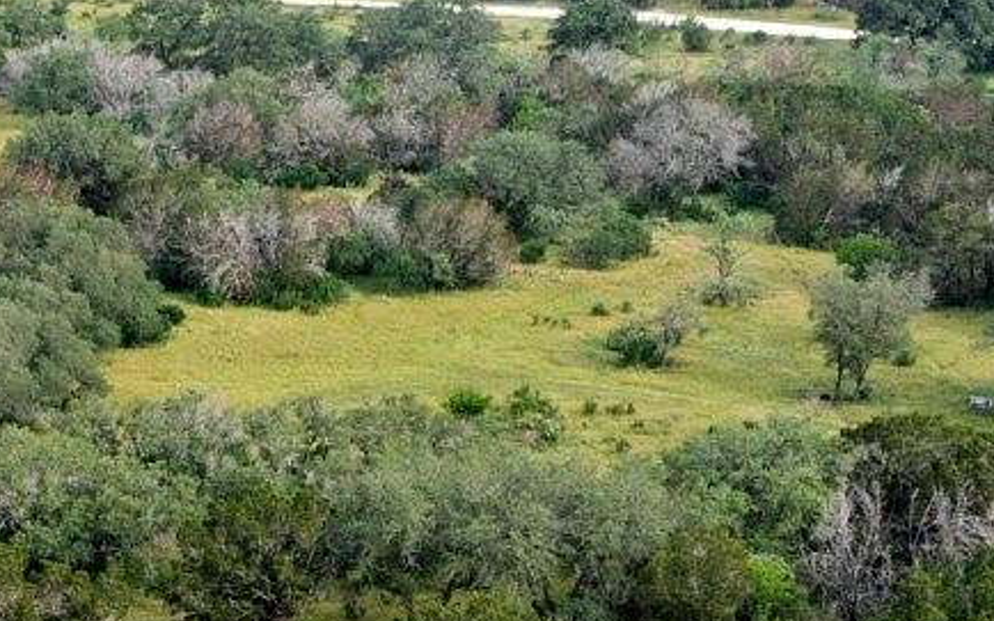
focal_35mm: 120
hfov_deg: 16.4
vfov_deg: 10.7
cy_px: 723
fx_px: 3250
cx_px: -321
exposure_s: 1/400
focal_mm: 12.29
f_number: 2.8
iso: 100
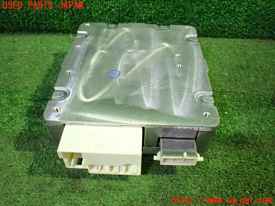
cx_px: 138
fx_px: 238
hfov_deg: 60.0
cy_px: 103
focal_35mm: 30
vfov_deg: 46.8
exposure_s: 1/60
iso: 800
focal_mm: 5.4
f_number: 2.3
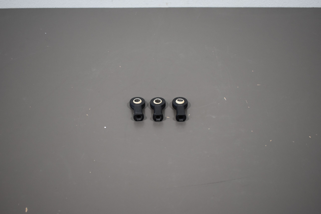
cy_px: 107
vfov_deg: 29.9
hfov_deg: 43.6
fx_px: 401
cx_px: 160
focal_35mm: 45
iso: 800
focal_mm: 30
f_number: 4.2
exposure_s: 1/160
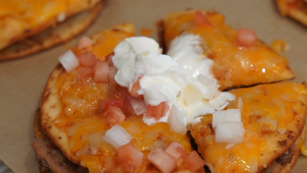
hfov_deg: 23.0
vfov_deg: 13.1
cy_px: 103
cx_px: 179
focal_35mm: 93
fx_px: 755
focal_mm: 45
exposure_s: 1/80
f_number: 4.5
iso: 1000
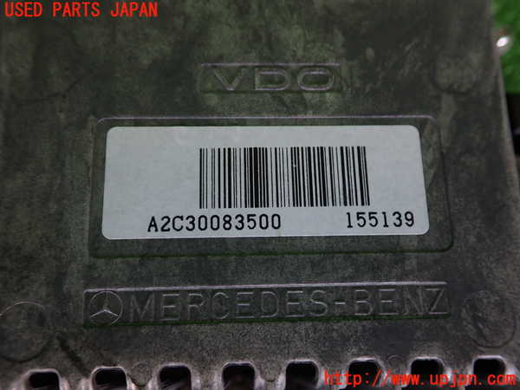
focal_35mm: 30
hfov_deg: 60.0
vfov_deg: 46.8
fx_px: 451
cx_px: 260
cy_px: 195
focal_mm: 5.4
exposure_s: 1/60
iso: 160
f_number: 2.3
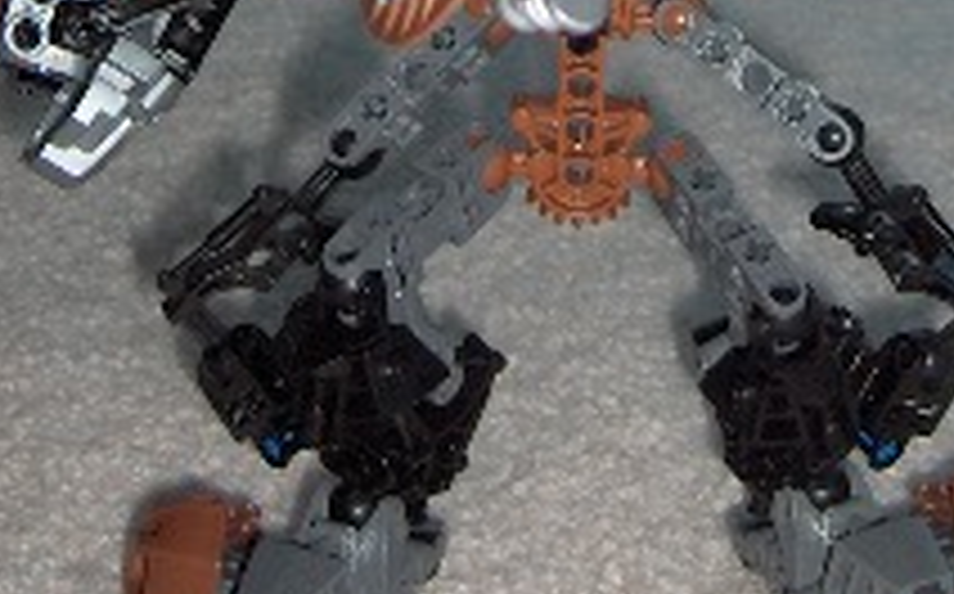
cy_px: -644
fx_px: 3247
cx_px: 540
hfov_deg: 16.7
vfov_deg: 9.7
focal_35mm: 125
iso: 100
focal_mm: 8
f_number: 2.8
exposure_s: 1/60
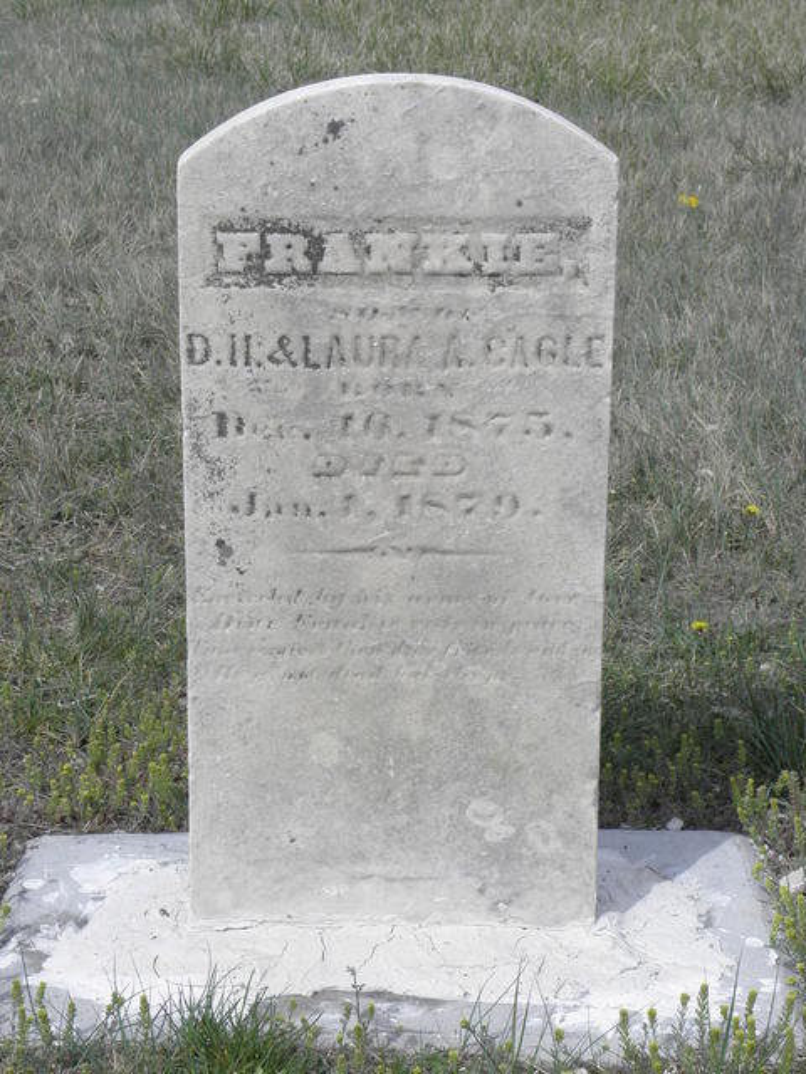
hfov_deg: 17.6
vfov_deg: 23.3
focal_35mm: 84
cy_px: 537
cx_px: 403
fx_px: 2608
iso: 64
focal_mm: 15.11
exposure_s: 1/320
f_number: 5.6
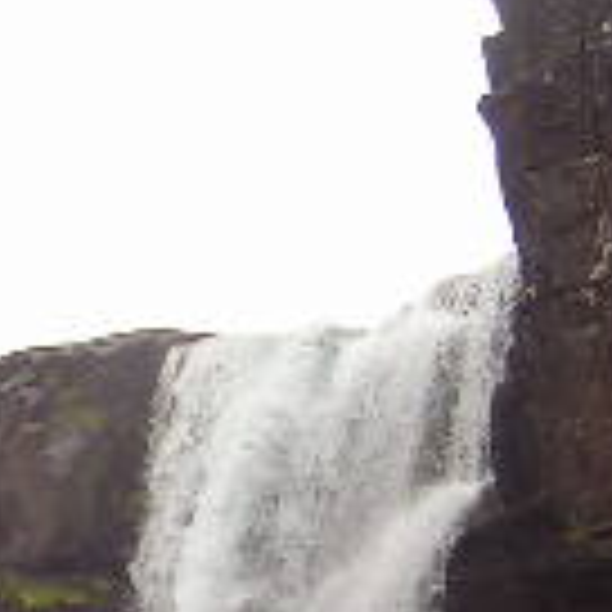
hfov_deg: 11.6
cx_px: 36
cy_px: 634
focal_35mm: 150
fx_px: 3000
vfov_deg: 11.5
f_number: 4.8
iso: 71
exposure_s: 1/211
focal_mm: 5.6
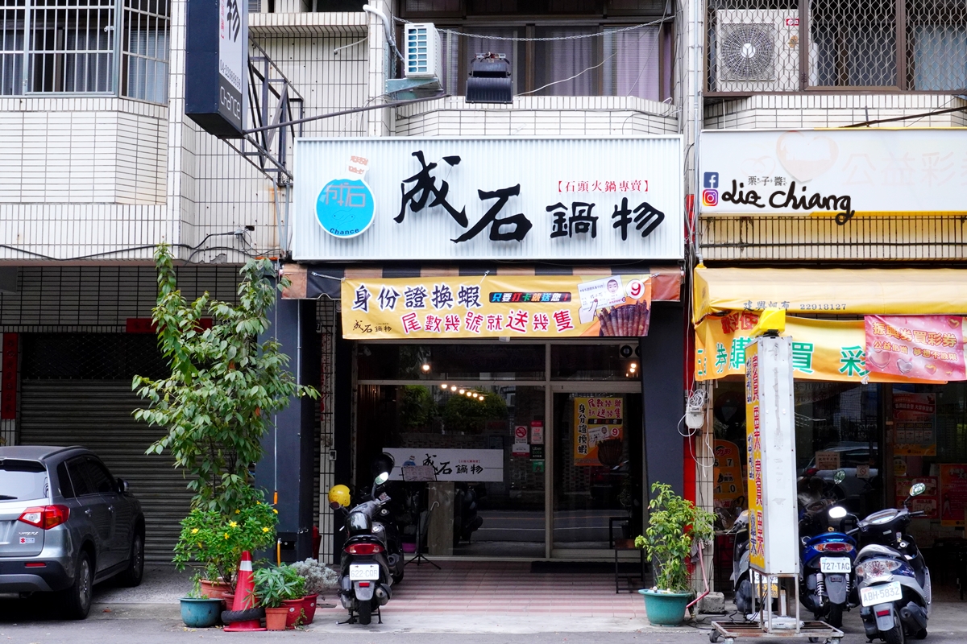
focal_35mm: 58
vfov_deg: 23.2
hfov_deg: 34.2
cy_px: 322
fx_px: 1571
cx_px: 484
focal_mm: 39
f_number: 18
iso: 1250
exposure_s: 1/160
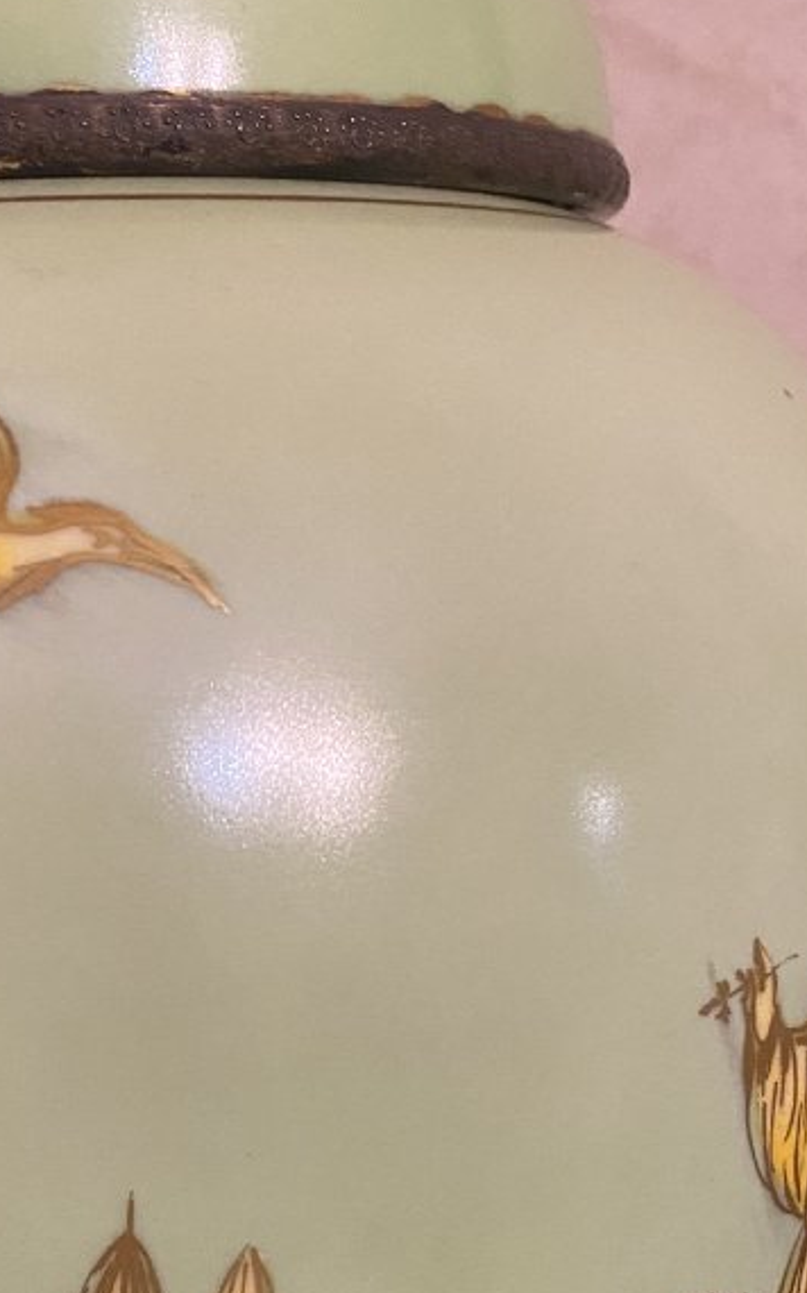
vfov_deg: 32.9
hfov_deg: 22.3
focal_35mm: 58
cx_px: 301
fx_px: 2042
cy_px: 1218
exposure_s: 1/25
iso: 500
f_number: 1.8
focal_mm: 4.25
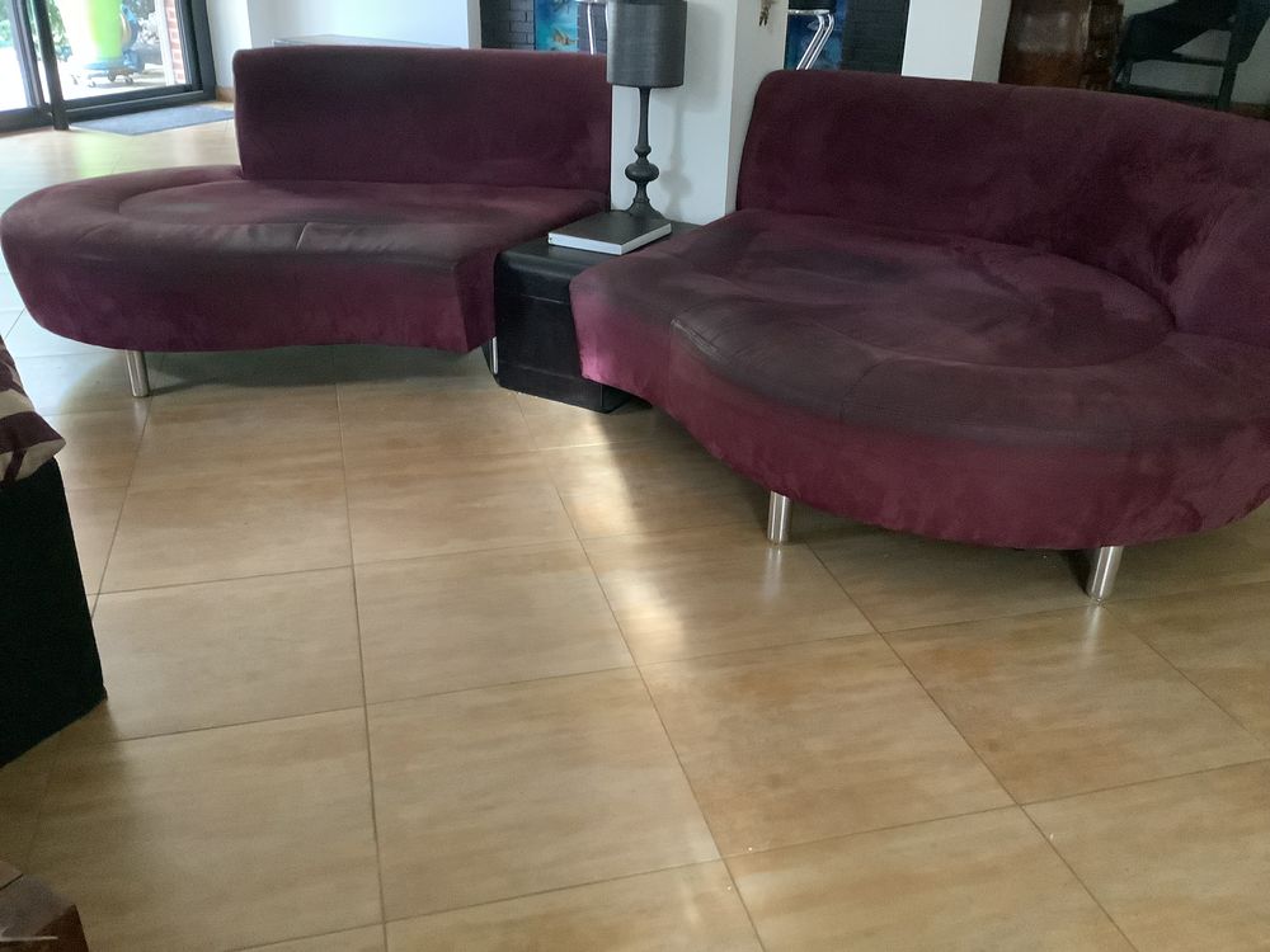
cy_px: 476
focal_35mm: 31
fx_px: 1137
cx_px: 635
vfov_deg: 45.4
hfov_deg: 58.4
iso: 640
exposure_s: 1/20
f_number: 2.4
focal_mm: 3.3
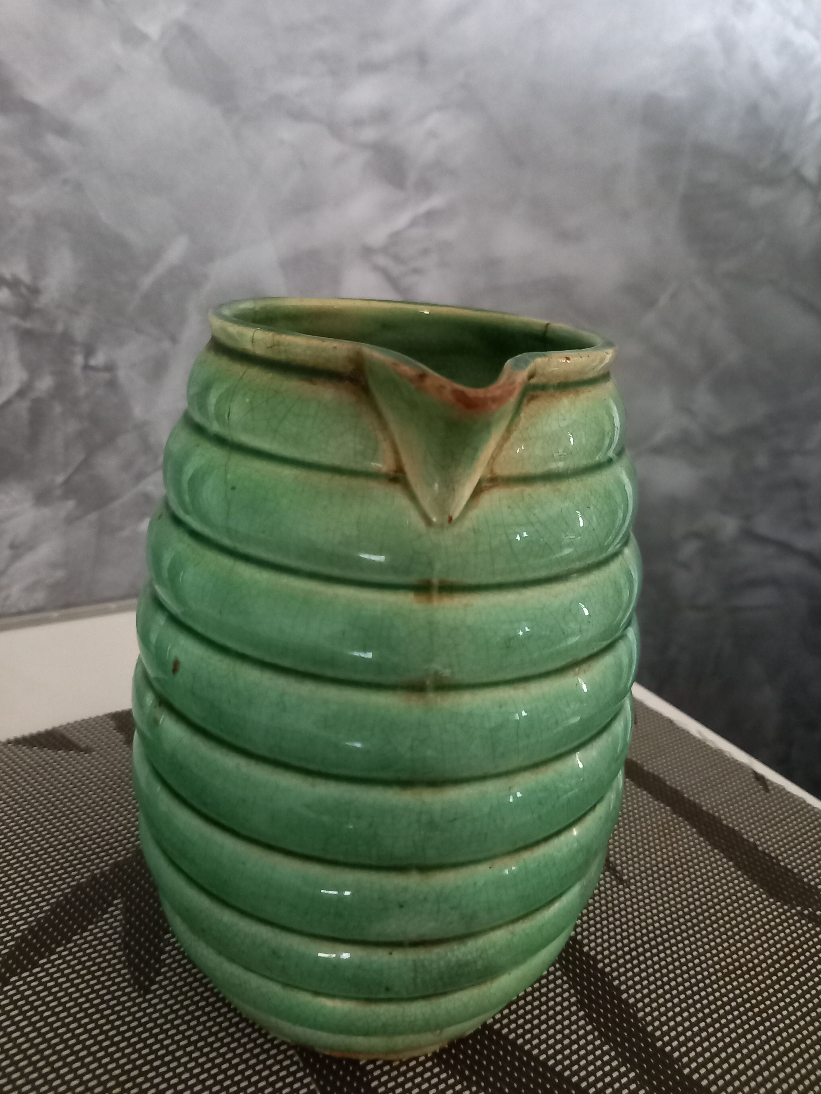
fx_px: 822
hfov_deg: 53.1
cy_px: 532
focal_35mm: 26
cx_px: 415
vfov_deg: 67.3
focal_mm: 4.6
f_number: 2
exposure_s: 1/16.7
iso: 2000
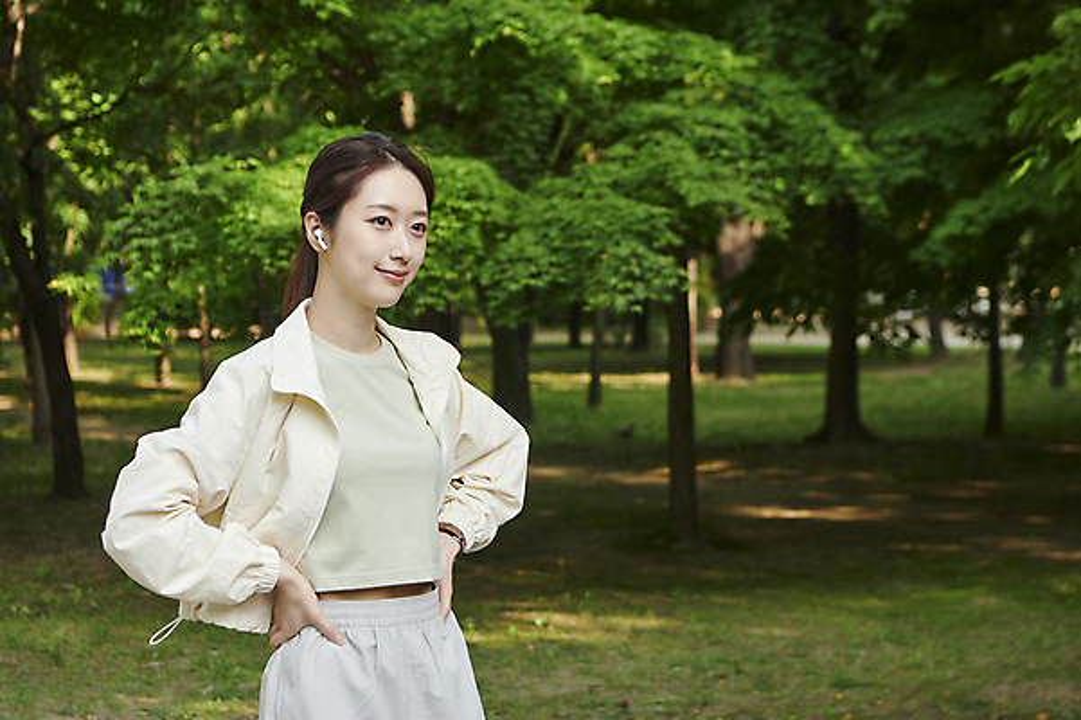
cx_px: 540
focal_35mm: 84
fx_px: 2521
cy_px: 360
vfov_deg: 16.2
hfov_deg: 24.2
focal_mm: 70
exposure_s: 1/400
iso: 400
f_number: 5
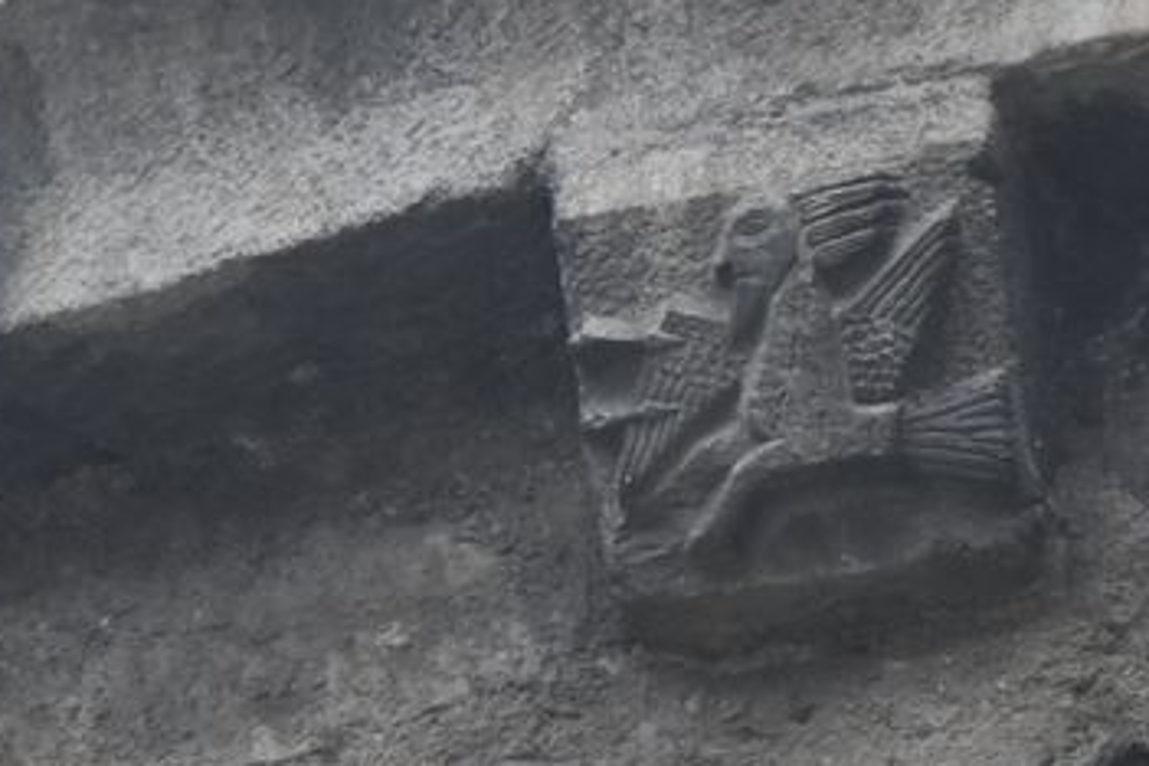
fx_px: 28627
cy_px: 380
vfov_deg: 1.5
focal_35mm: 897
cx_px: 884
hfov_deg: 2.3
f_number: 5.6
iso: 800
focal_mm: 200
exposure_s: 1/500
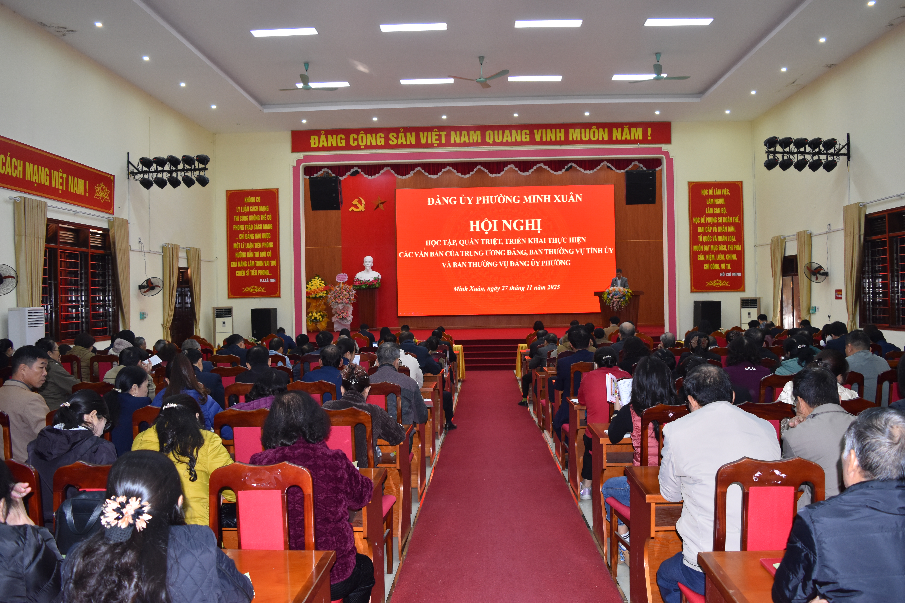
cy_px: 302
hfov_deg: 67.4
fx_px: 679
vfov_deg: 47.9
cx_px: 452
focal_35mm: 27
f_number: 4.5
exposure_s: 1/80
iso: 800
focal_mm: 18
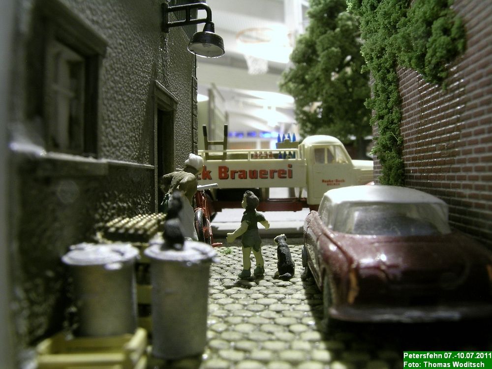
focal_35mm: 58
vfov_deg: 25.2
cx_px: 246
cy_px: 184
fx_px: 824
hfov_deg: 33.2
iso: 50
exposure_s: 3.39
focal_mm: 5.8
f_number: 7.9
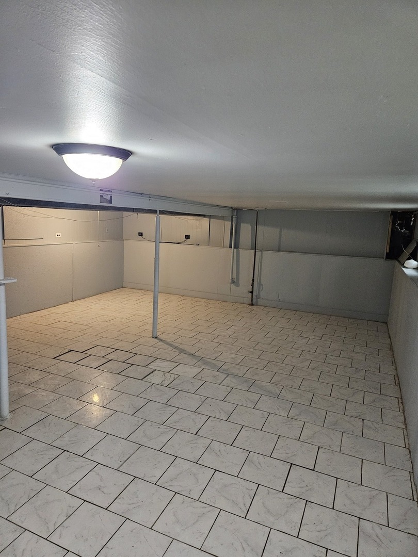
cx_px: 209
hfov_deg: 58.9
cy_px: 278
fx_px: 370
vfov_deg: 73.9
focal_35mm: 23
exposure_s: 1/120
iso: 1000
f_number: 1.8
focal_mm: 5.4
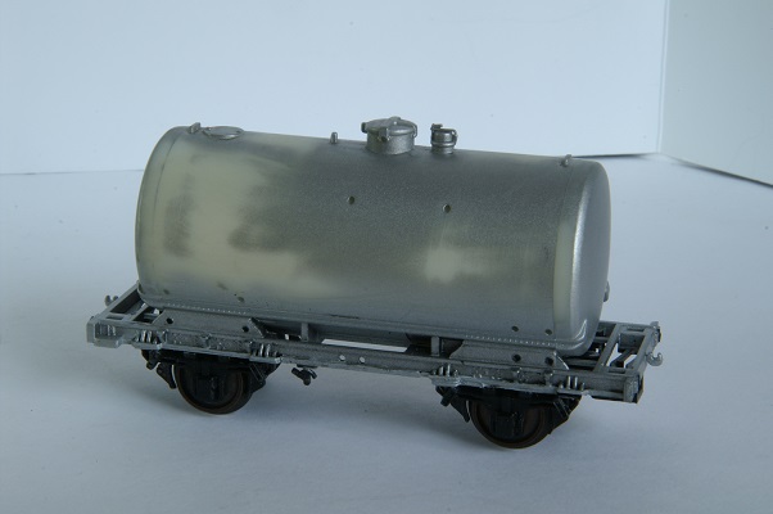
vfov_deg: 12.2
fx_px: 2413
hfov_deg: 18.2
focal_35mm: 112
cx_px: 386
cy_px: 257
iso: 200
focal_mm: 75
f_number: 32
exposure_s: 1.3
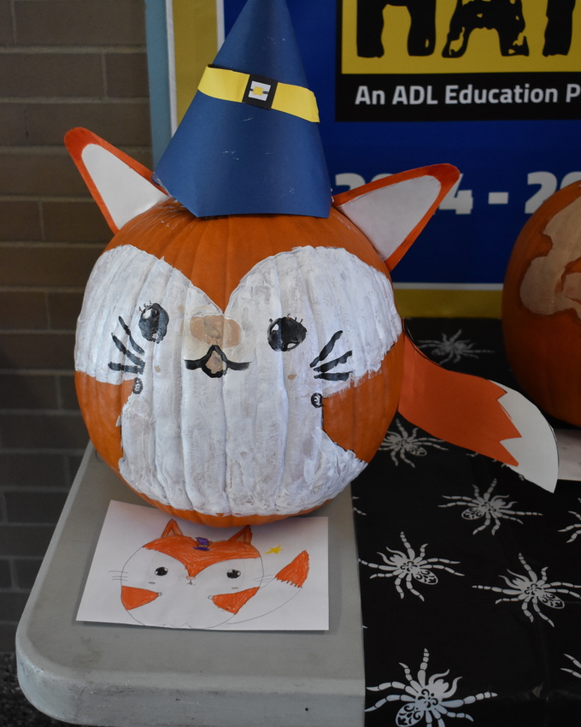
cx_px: 291
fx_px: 1130
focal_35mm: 53
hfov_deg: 28.8
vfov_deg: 35.6
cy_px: 334
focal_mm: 31
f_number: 4.2
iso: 2000
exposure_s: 1/500
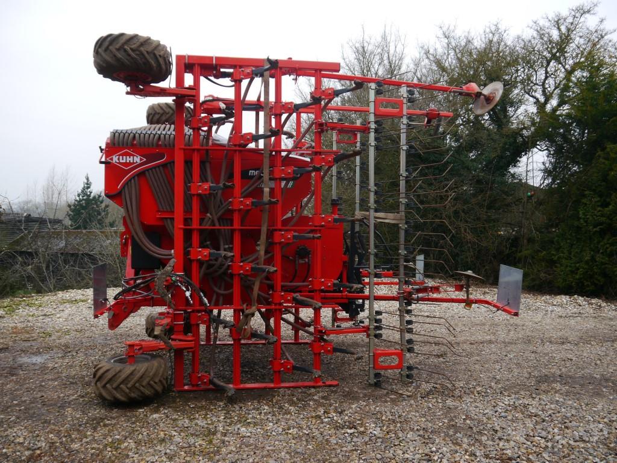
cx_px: 308
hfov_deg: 63.4
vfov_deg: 49.7
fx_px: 499
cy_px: 232
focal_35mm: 28
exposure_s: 1/200
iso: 160
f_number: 4.5
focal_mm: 14
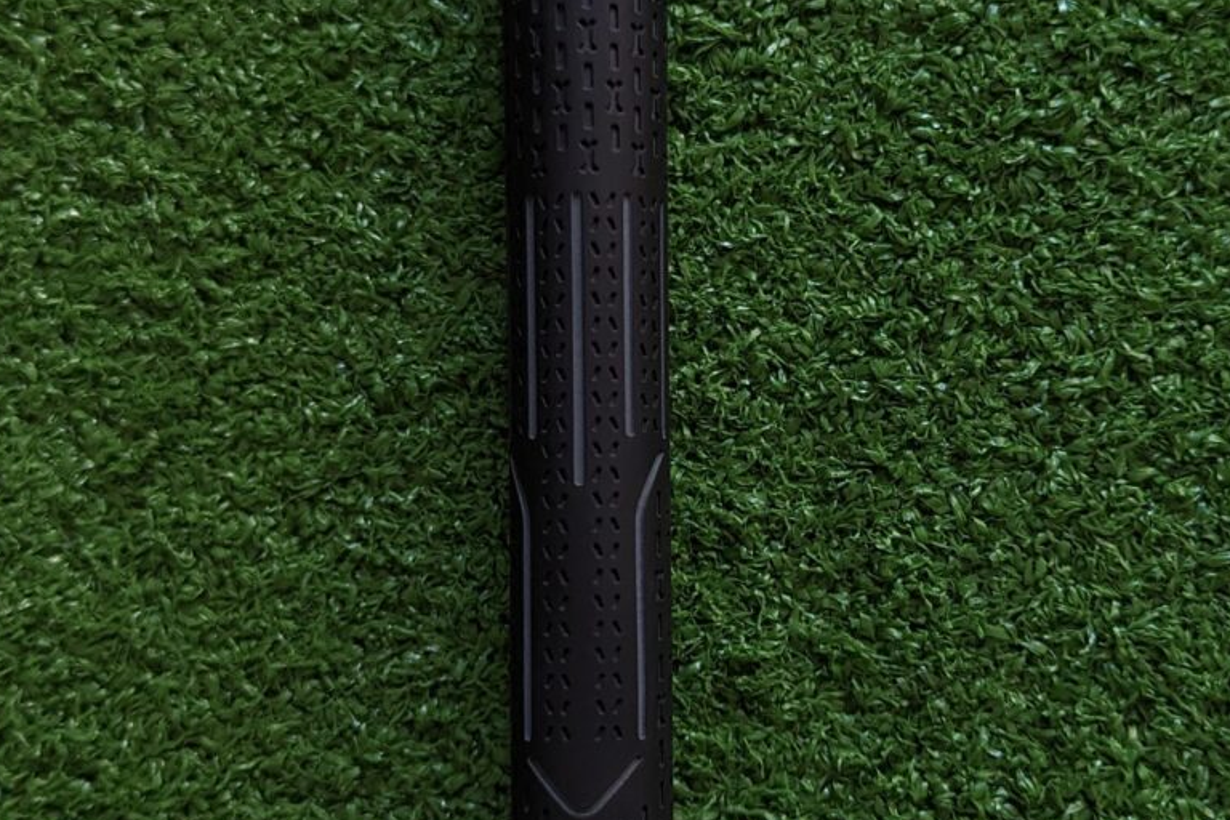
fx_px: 888
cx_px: 594
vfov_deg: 49.3
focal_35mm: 26
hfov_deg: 69.4
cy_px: 477
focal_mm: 6.81
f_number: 1.85
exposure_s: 1/90
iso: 407
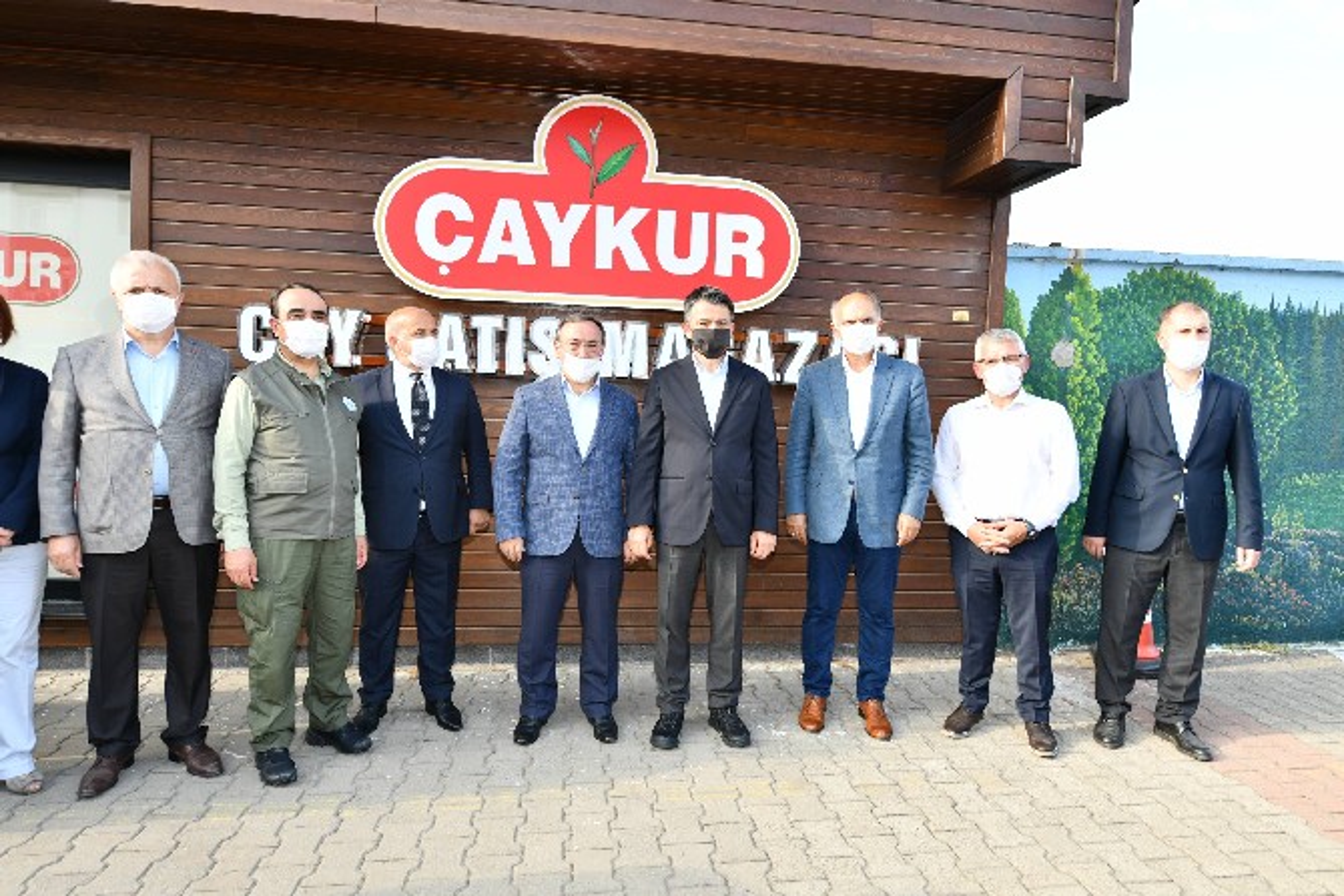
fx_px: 821
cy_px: 448
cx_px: 672
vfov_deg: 57.2
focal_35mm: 22
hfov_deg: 78.6
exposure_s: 1/100
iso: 100
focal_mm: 22
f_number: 5
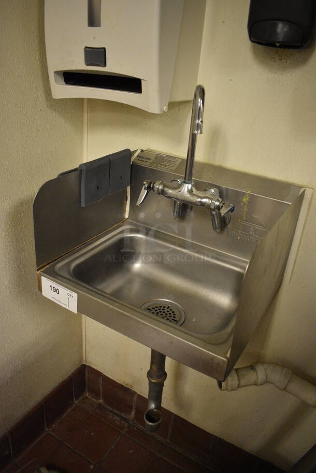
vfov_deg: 67.3
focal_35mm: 27
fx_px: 355
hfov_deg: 48.0
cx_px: 158
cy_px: 236
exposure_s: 1/125
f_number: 3.5
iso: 2500
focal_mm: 18
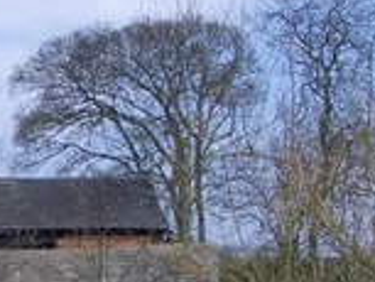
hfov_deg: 16.8
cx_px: -118
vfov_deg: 13.4
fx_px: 1193
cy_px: 255
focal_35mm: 110
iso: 50
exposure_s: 1/400
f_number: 4.3
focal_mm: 5.8
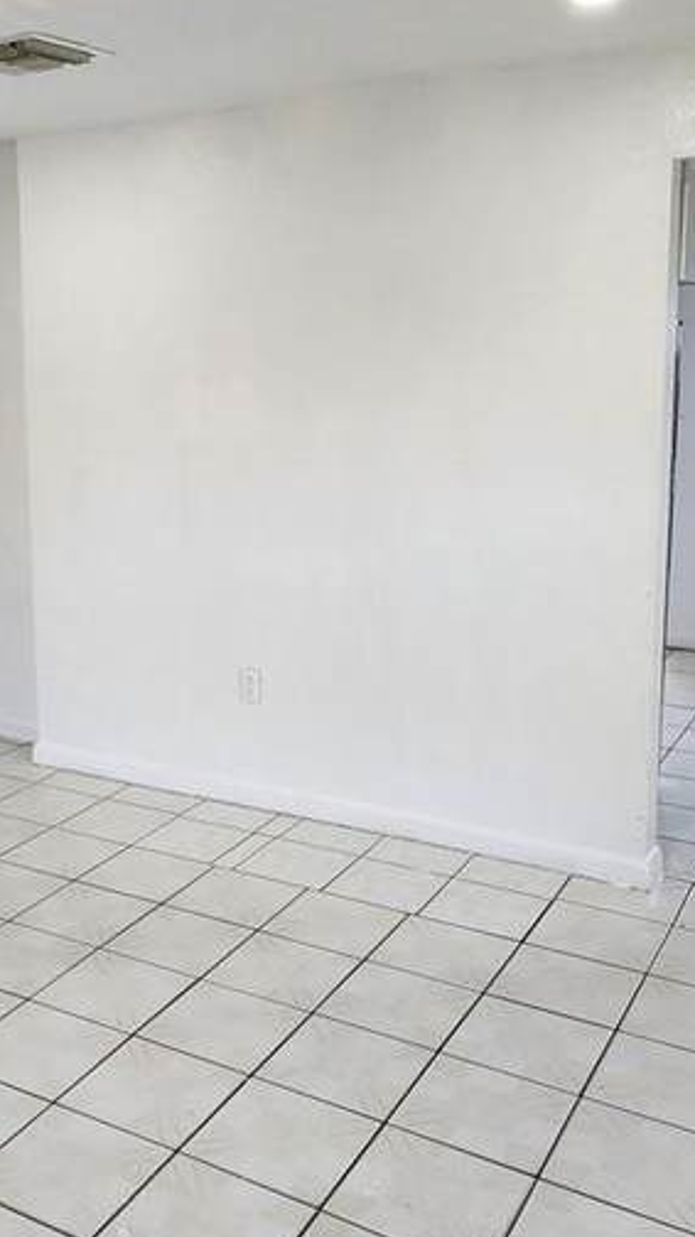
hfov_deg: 31.9
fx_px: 1181
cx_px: 135
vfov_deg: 55.1
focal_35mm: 36
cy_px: 528
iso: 125
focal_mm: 2.2
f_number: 2.2
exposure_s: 1/60
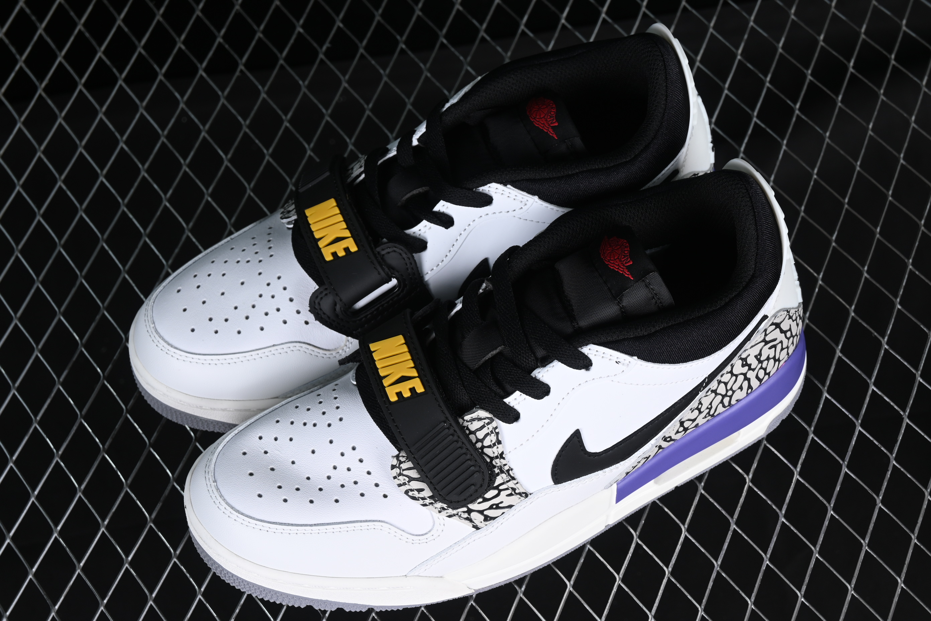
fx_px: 1939
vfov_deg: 18.2
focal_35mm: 75
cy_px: 310
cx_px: 466
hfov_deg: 27.0
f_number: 8
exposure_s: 1/50
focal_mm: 50
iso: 160
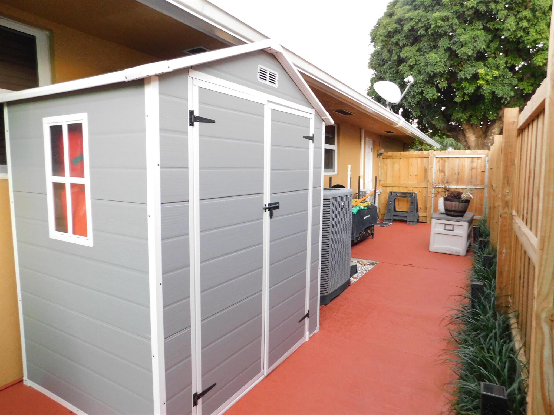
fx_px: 368
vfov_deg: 58.9
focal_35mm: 23
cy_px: 208
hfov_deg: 73.9
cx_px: 277
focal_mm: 4
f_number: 3
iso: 400
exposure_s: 1/15
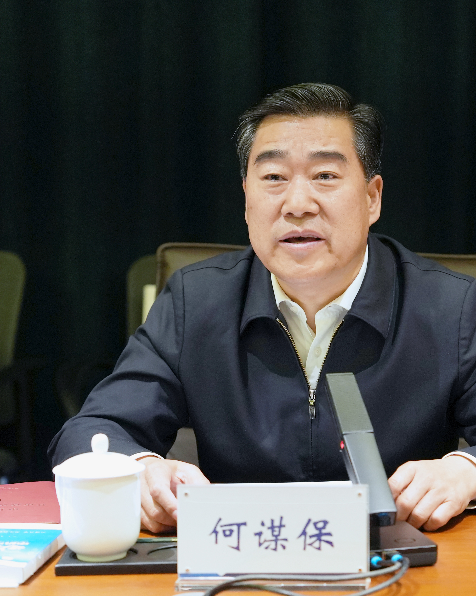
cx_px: 289
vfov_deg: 21.5
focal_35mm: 89
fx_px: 1567
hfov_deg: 17.2
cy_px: 297
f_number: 2.8
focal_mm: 63
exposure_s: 1/80
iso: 1600
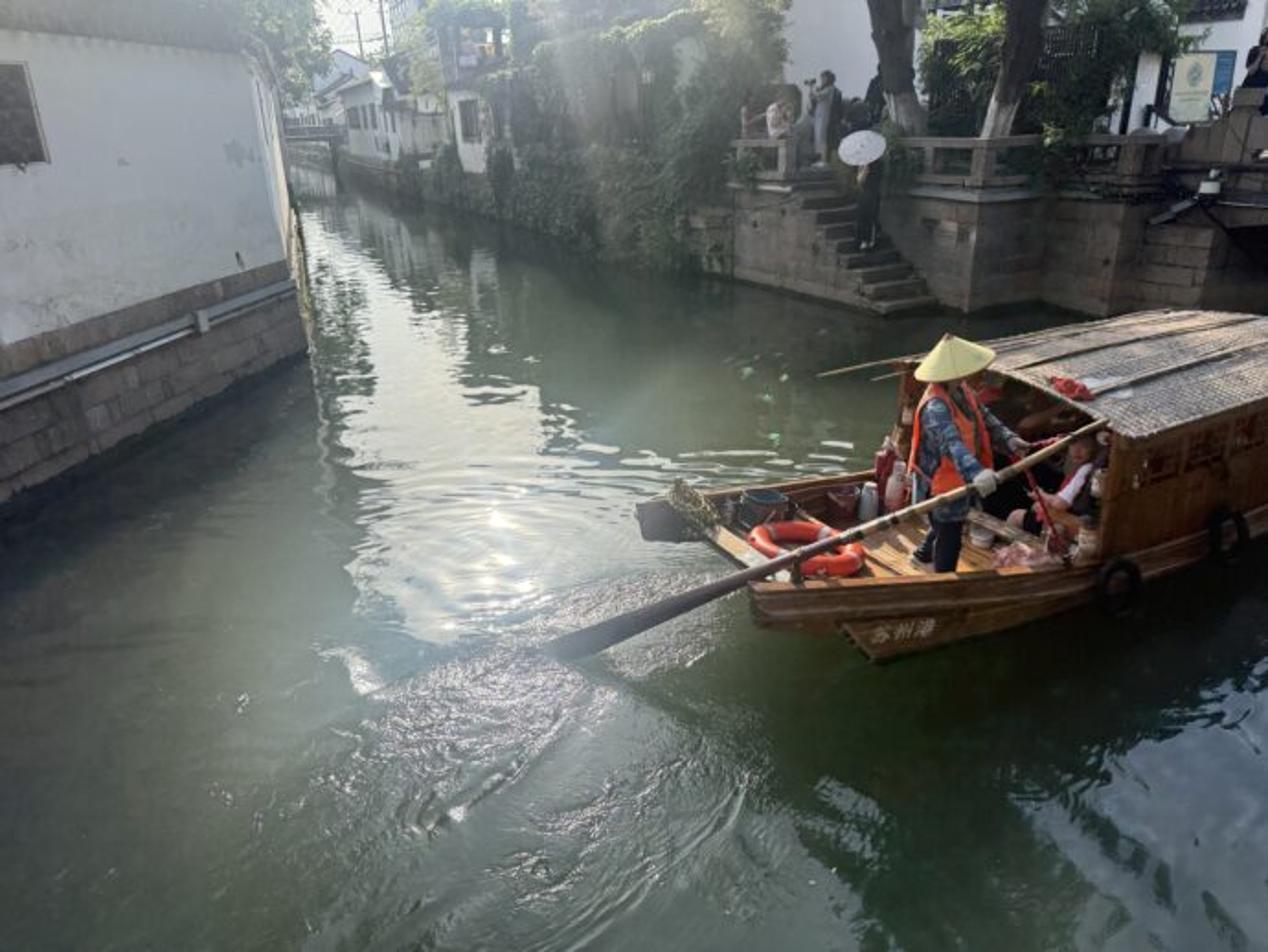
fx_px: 879
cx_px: 634
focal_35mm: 24
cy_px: 476
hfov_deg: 71.6
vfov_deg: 56.8
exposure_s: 1/3279
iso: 100
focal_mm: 6.76
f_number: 1.78
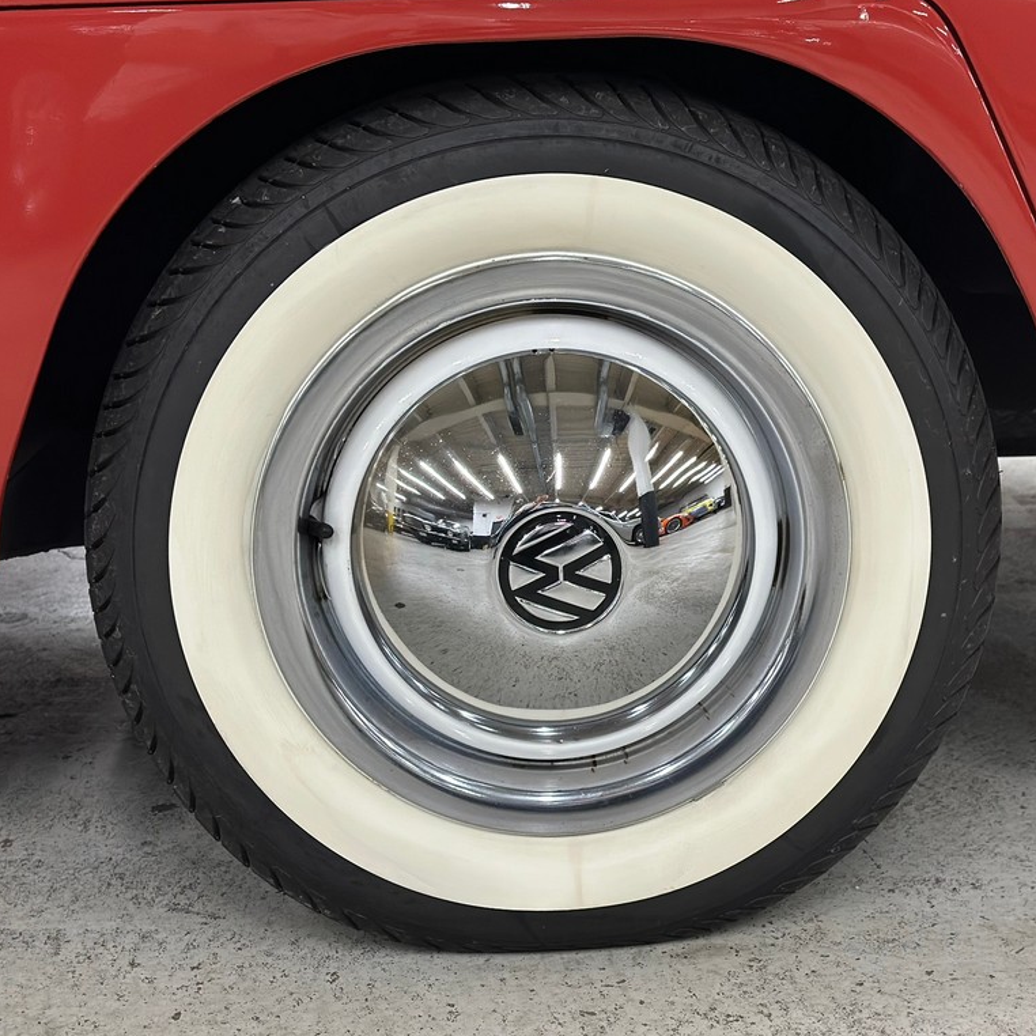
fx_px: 1930
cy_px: 515
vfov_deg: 30.0
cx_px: 582
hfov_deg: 30.0
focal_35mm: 57
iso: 160
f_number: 1.78
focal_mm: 6.86
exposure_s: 1/60
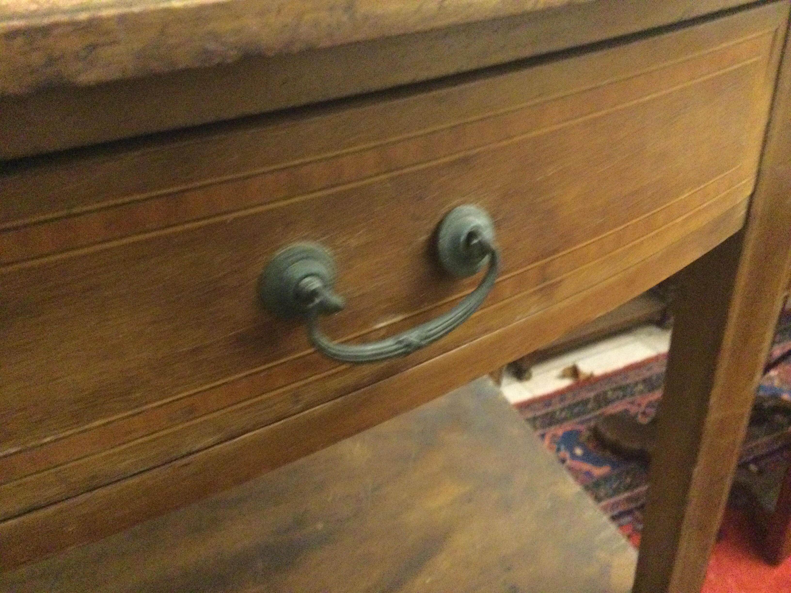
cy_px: 296
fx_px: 708
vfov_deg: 45.4
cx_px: 396
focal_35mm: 31
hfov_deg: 58.4
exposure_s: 1/17
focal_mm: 3.3
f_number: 2.4
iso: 800
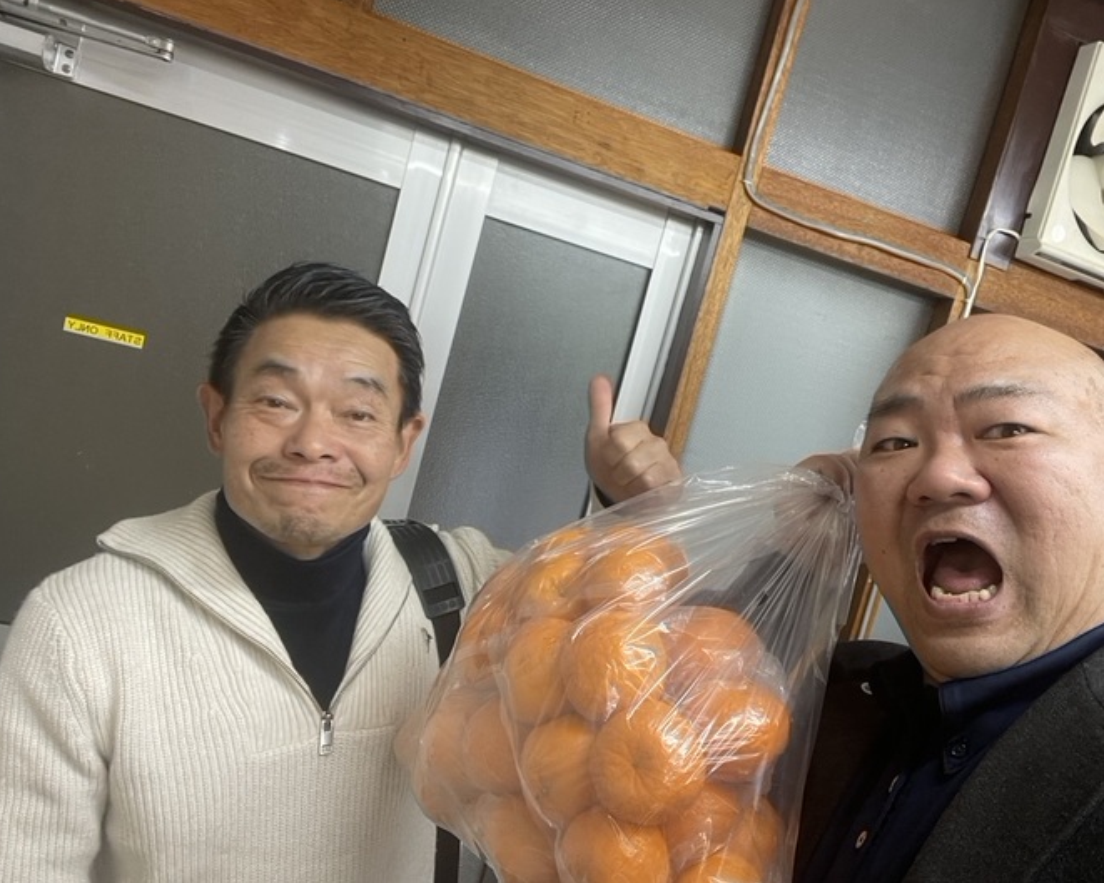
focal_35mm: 25
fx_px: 817
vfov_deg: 56.8
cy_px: 427
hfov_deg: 68.0
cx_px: 596
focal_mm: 2.71
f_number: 2.2
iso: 125
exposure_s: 1/60
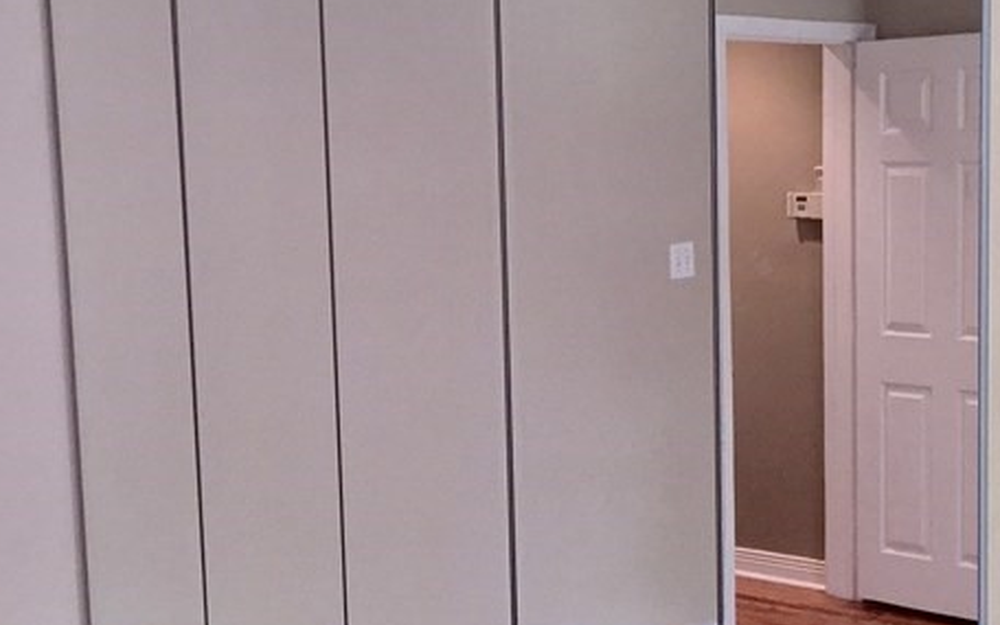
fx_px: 1880
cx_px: 456
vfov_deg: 18.8
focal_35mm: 69
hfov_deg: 29.8
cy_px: 412
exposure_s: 1/24
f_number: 2.2
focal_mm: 4.15
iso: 100
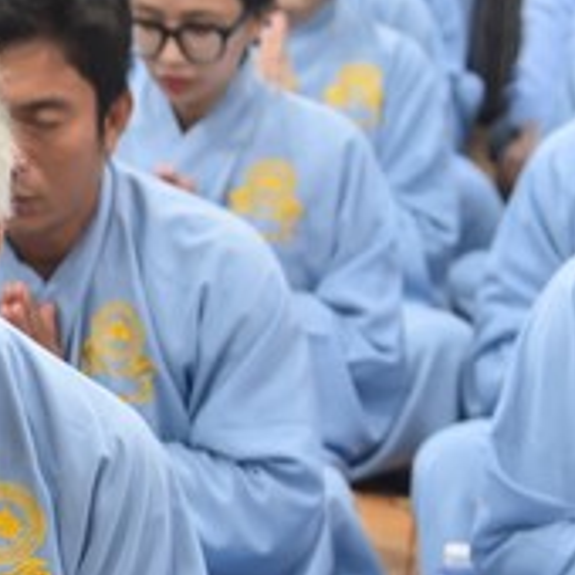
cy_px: 115
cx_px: -457
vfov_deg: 10.2
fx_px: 3214
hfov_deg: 9.7
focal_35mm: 171
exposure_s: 1/60
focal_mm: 55
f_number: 4
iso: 1250
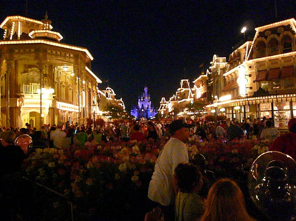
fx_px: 239
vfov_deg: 49.7
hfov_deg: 63.5
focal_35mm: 28
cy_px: 110
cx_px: 148
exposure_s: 1/60
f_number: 2.8
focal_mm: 4.6
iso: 3200
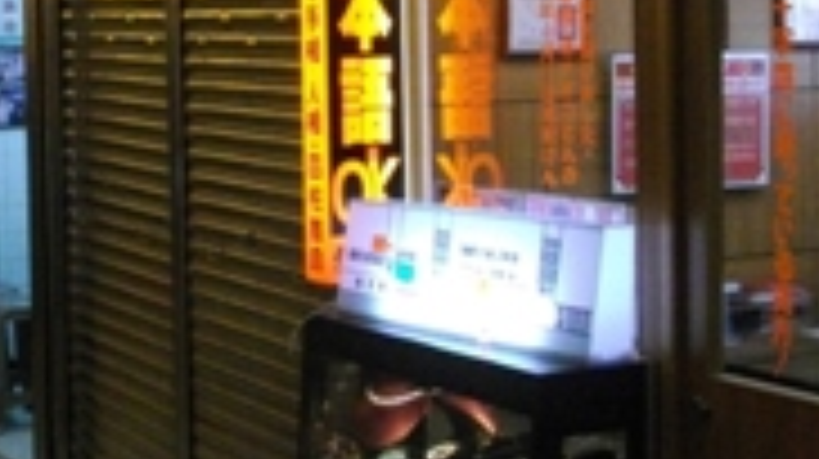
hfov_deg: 24.5
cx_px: 220
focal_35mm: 86
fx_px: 1866
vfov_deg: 13.9
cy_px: 72
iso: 535
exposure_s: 1/100
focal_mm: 5.7
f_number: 2.9
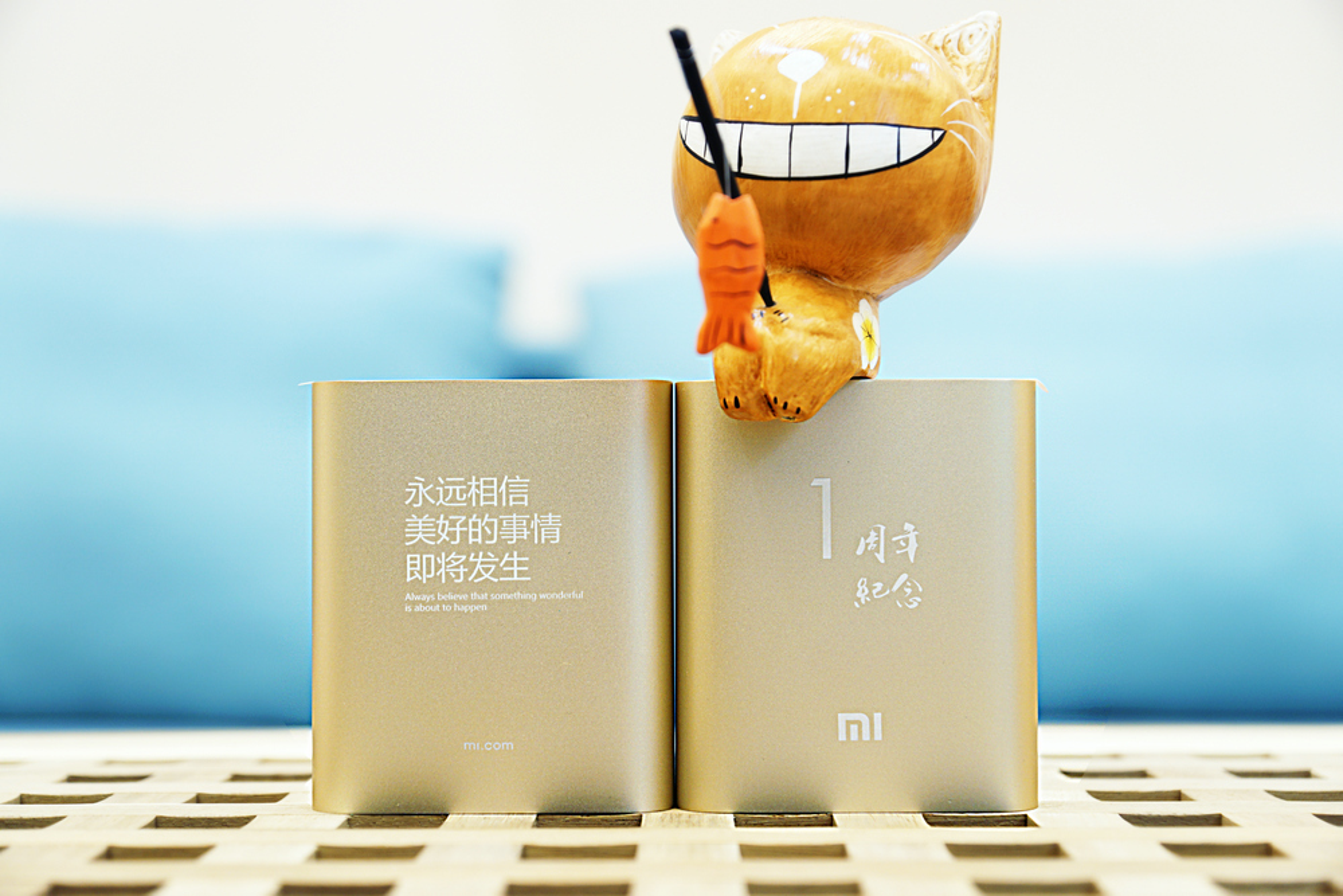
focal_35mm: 60
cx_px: 672
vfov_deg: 22.6
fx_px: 2239
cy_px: 448
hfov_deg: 33.4
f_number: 3.2
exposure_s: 1/15
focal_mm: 40
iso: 200
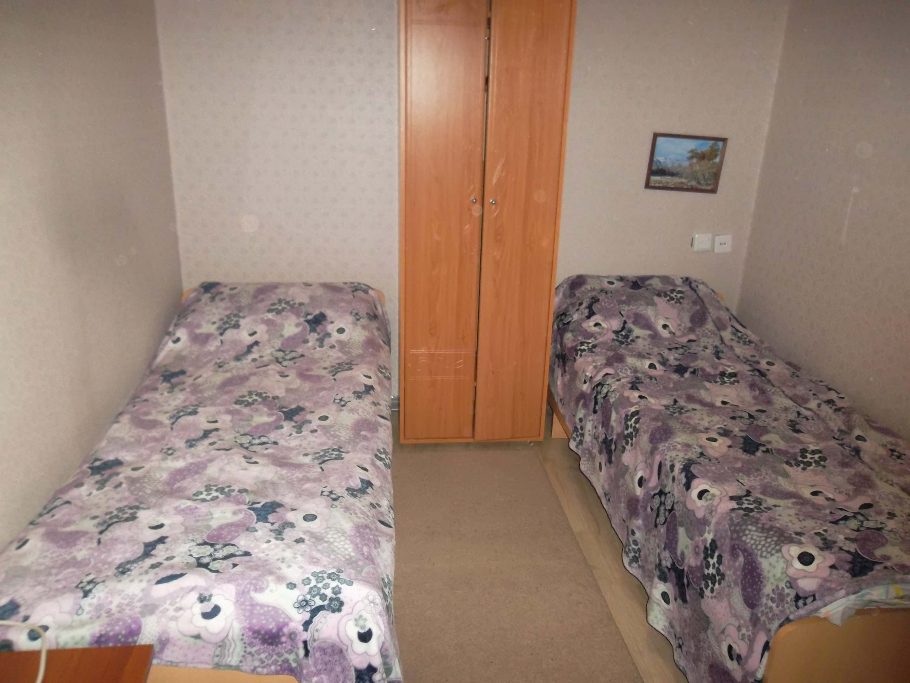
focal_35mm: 27
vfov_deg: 51.4
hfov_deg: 65.3
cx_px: 455
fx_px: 710
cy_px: 342
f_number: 3.5
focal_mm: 4.9
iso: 400
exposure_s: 1/45
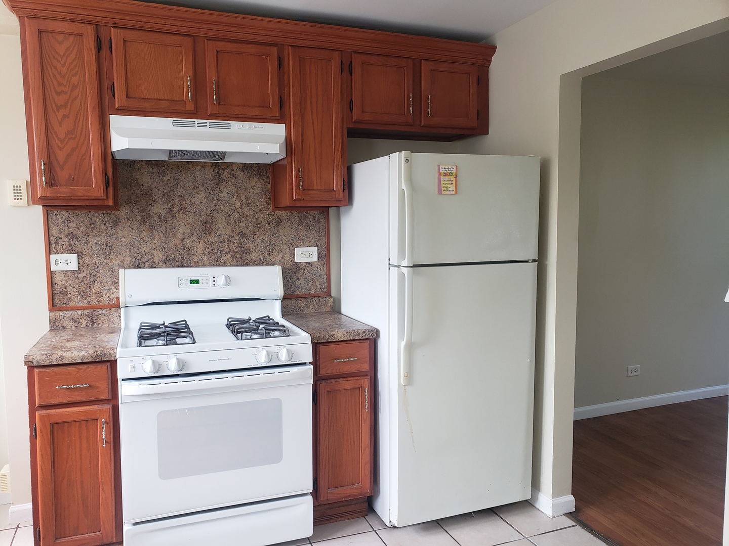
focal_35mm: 26
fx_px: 548
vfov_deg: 53.1
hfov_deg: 67.3
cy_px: 273
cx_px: 364
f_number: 2.4
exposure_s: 1/60
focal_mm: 4.3
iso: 160
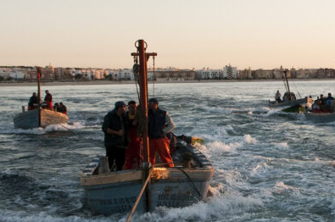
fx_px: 650
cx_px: 334
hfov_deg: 27.3
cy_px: 128
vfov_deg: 19.4
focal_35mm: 70
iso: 200
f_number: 6.7
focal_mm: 18
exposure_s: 1/180
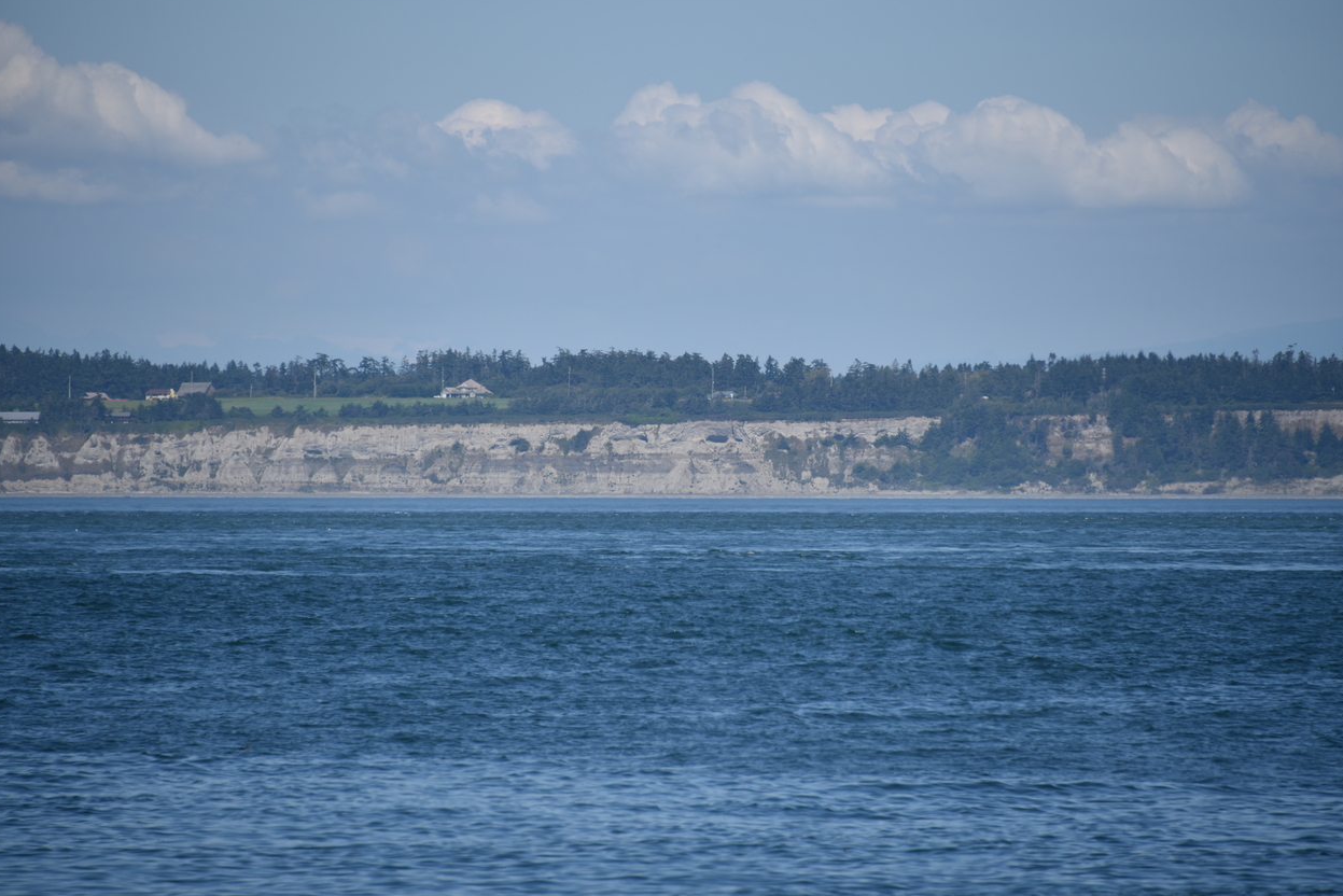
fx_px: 11492
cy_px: 444
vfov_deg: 4.5
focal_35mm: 308
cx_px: 679
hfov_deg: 6.7
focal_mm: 300
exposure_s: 1/640
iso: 100
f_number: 6.3
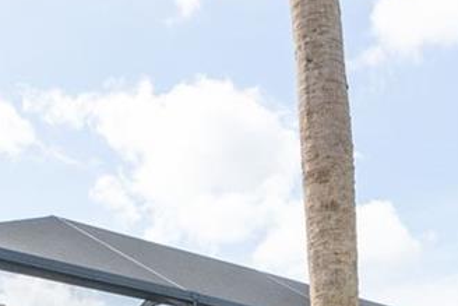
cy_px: 549
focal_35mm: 78
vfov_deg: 15.2
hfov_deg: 26.0
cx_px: 222
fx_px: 993
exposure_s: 1/2500
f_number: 8
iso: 1600
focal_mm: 16
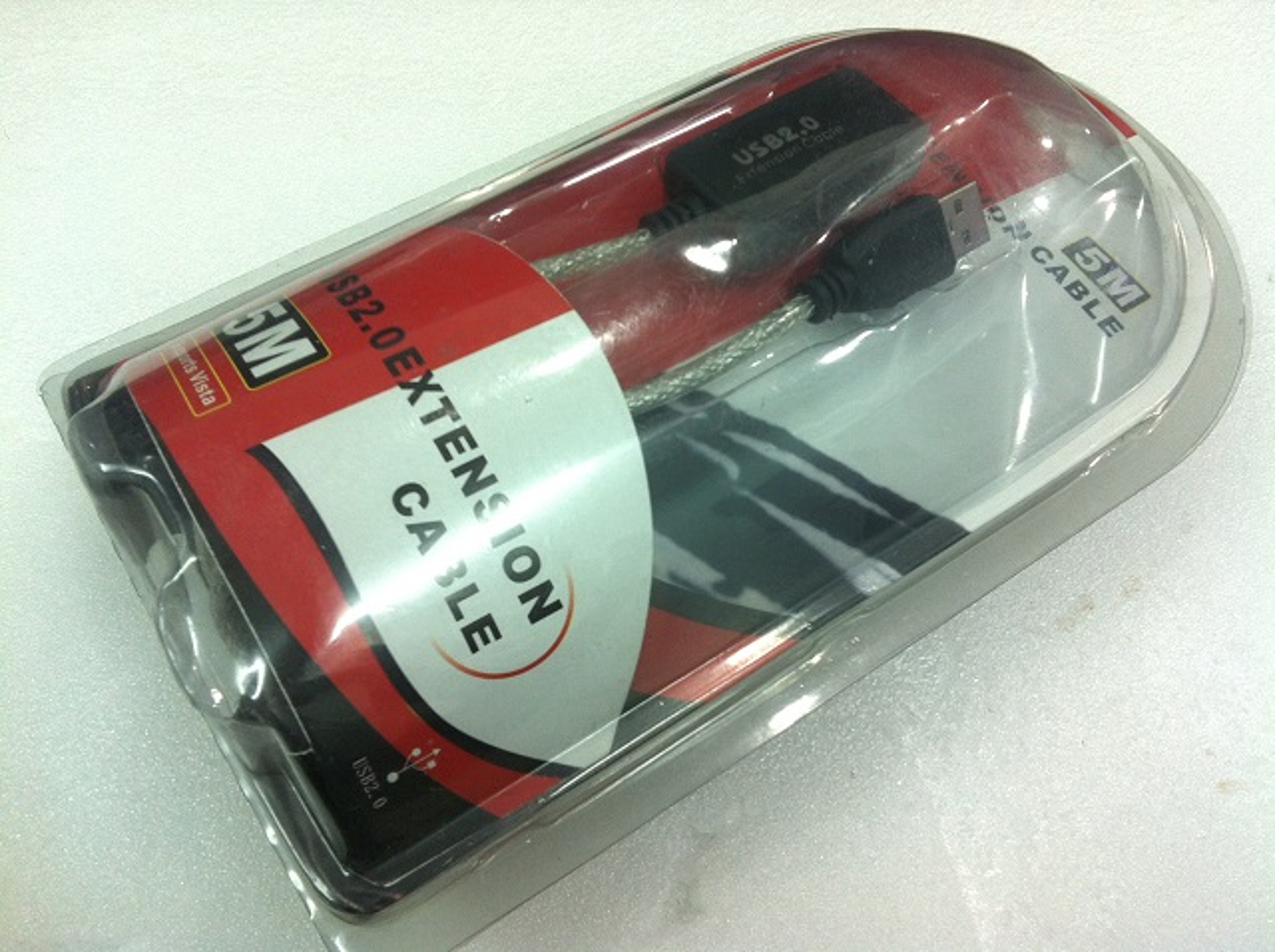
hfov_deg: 52.7
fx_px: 1287
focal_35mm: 35
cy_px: 476
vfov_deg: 40.6
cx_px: 638
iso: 100
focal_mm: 3.85
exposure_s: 1/17
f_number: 2.8
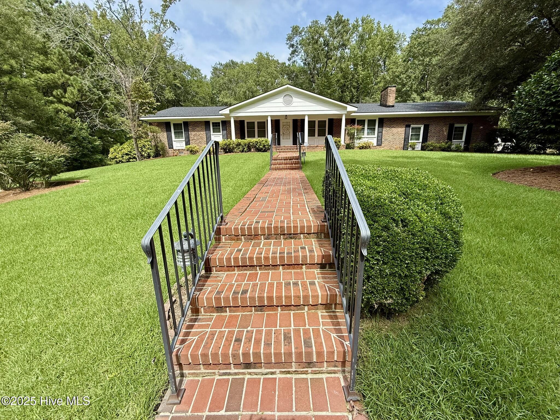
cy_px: 210
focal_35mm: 14
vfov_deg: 85.7
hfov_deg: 102.1
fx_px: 226
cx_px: 280
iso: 50
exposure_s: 1/1050
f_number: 2.2
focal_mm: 2.22
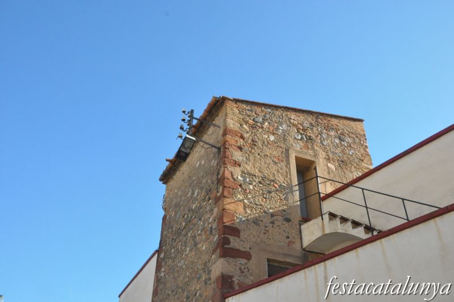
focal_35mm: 30
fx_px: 378
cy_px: 151
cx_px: 227
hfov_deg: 62.0
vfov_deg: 43.5
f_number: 13
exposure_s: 1/640
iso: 1600
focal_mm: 20
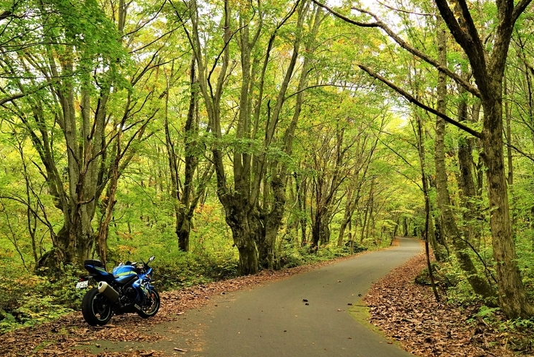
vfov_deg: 34.3
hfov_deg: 49.5
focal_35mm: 39
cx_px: 275
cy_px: 182
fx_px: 579
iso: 1600
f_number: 4
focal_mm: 36
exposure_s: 1/750
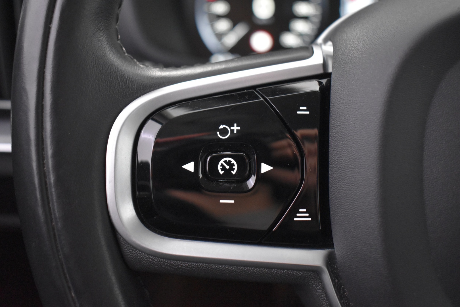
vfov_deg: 30.8
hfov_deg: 45.0
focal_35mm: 44
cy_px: 154
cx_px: 230
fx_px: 556
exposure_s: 1/20
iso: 3200
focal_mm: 29
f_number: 4.2
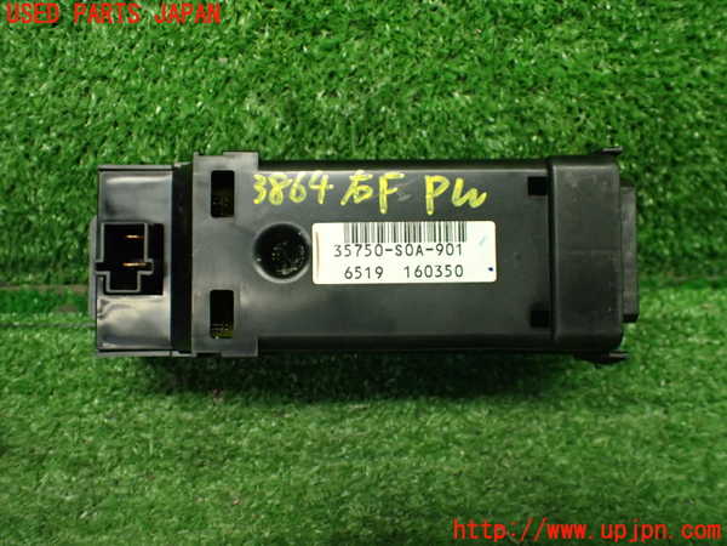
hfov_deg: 60.0
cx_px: 364
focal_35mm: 30
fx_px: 630
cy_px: 273
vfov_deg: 46.8
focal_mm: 5.4
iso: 800
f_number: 2.3
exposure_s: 1/125
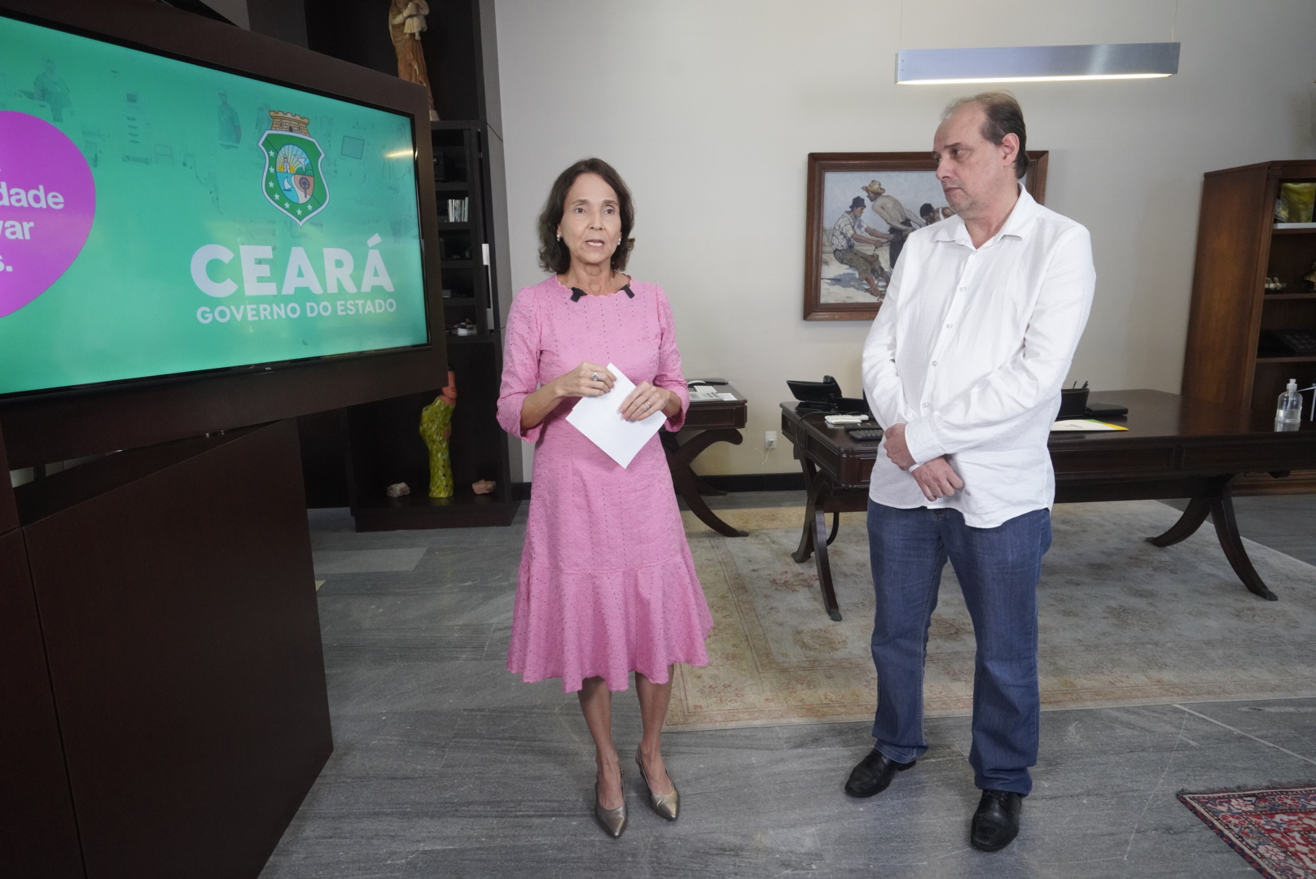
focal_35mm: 21
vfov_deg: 59.6
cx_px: 658
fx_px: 768
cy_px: 440
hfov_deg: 81.2
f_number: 7.1
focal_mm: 21
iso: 5000
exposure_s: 1/125
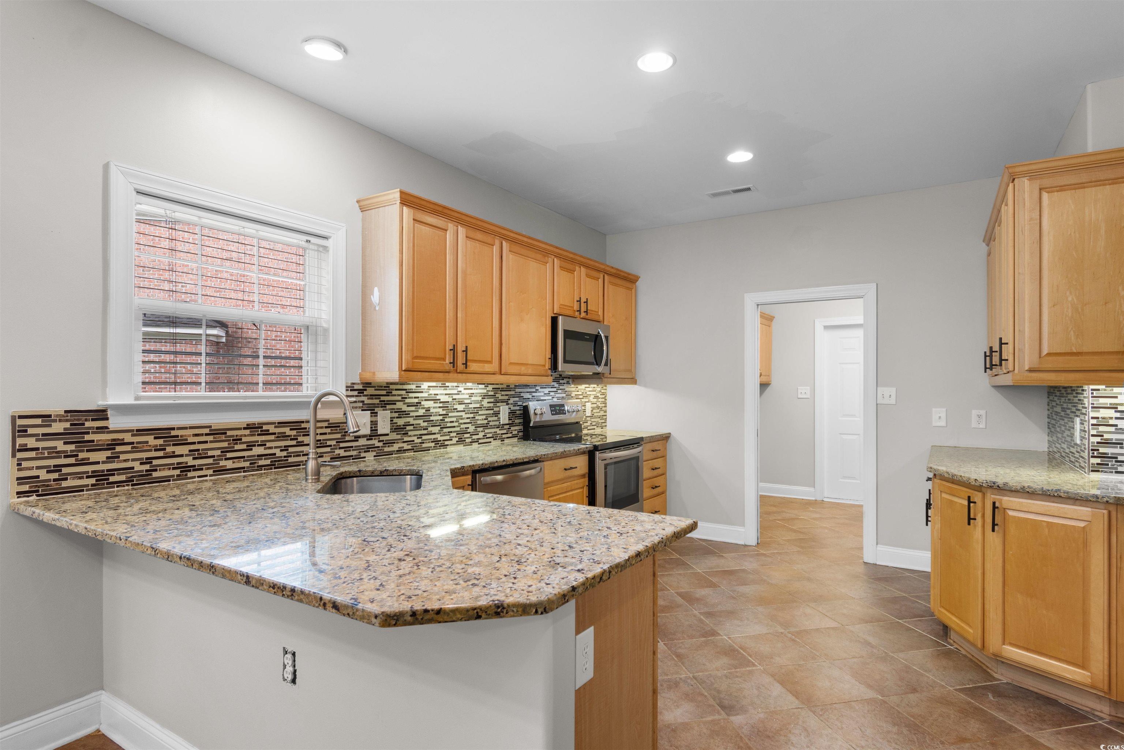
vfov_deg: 64.6
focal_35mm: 19
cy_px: 375
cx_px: 562
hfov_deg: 86.9
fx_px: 593
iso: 100
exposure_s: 1
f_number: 4.8
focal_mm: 13
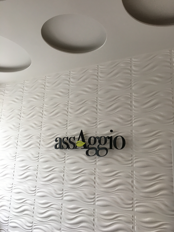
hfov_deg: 48.2
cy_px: 116
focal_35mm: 29
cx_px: 87
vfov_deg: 61.7
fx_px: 194
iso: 25
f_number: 2.2
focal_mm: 4.15
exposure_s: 1/33
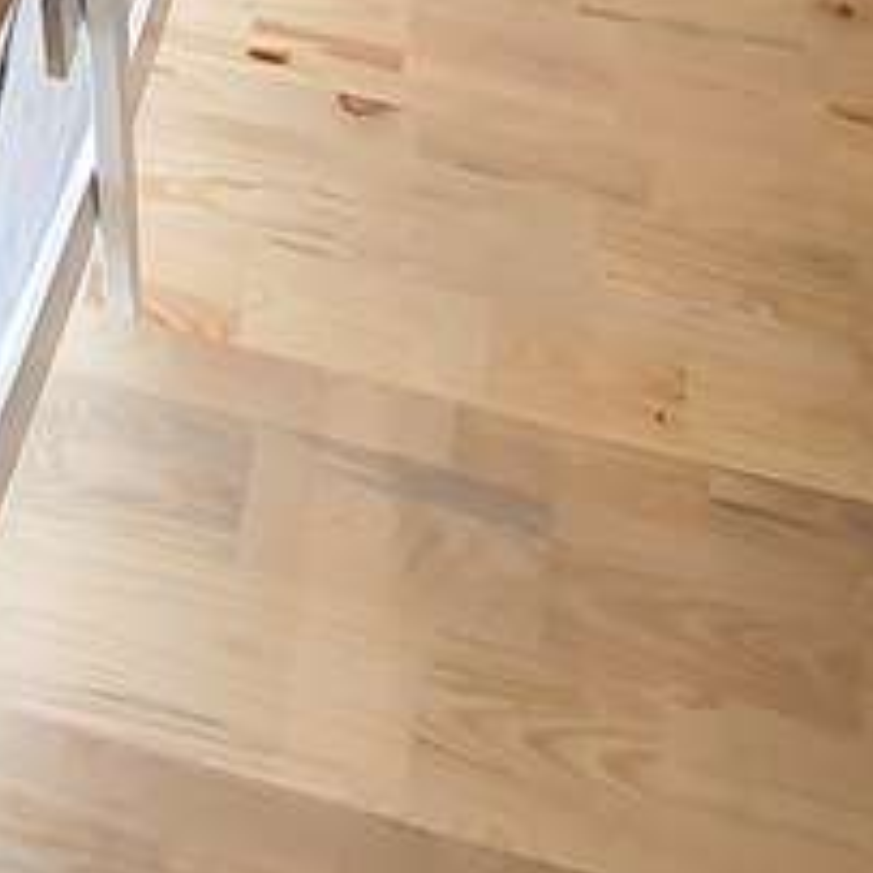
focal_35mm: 85
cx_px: 13
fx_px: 2425
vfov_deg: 14.5
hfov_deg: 19.8
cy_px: -1137
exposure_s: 1/50
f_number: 2.2
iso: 100
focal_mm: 1.8
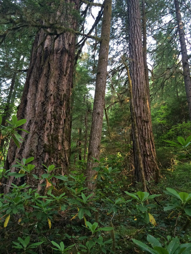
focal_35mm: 29
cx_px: 96
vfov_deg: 61.7
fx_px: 213
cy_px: 127
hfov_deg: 48.2
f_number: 2.2
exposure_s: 1/30
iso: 200
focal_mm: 4.15
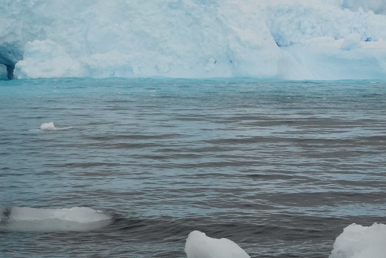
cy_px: -78
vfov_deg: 12.6
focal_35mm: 105
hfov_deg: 19.0
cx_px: 11
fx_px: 1126
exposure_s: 1/500
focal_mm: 14.7
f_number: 8
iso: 1250
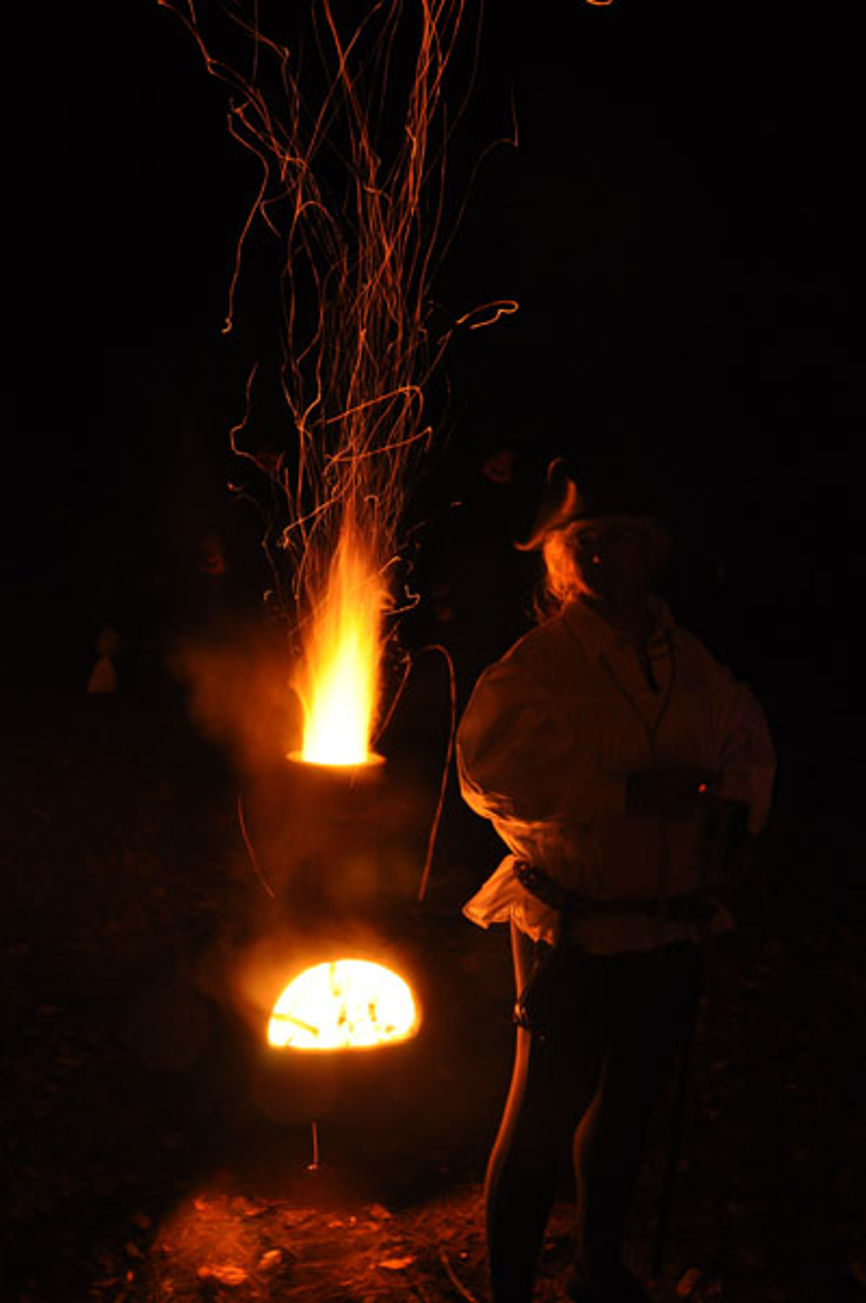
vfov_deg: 62.0
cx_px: 433
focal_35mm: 30
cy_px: 652
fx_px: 1085
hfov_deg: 43.5
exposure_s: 1/1.6
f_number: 8
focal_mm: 20
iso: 800
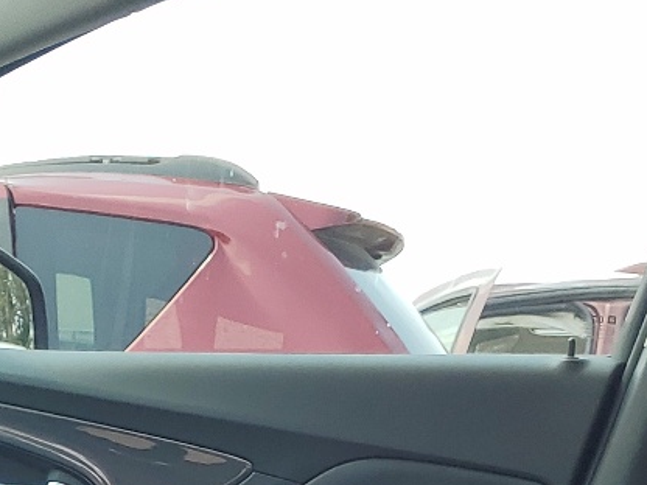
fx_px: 1869
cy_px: 768
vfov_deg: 13.7
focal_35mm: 100
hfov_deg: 19.4
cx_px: 121
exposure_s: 1/526
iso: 50
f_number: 1.5
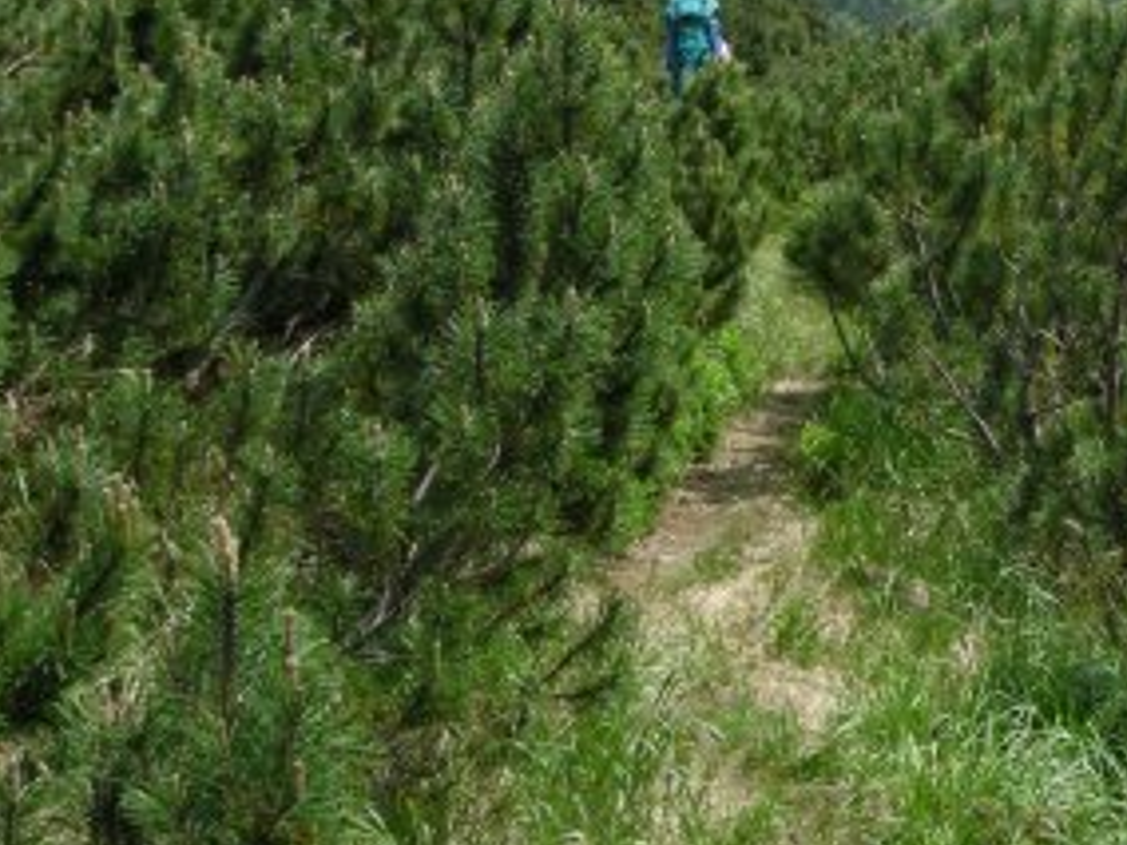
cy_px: 298
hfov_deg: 23.2
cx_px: 1119
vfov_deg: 18.2
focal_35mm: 81
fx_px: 2637
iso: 100
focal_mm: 7.5
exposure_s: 1/294
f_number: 6.1
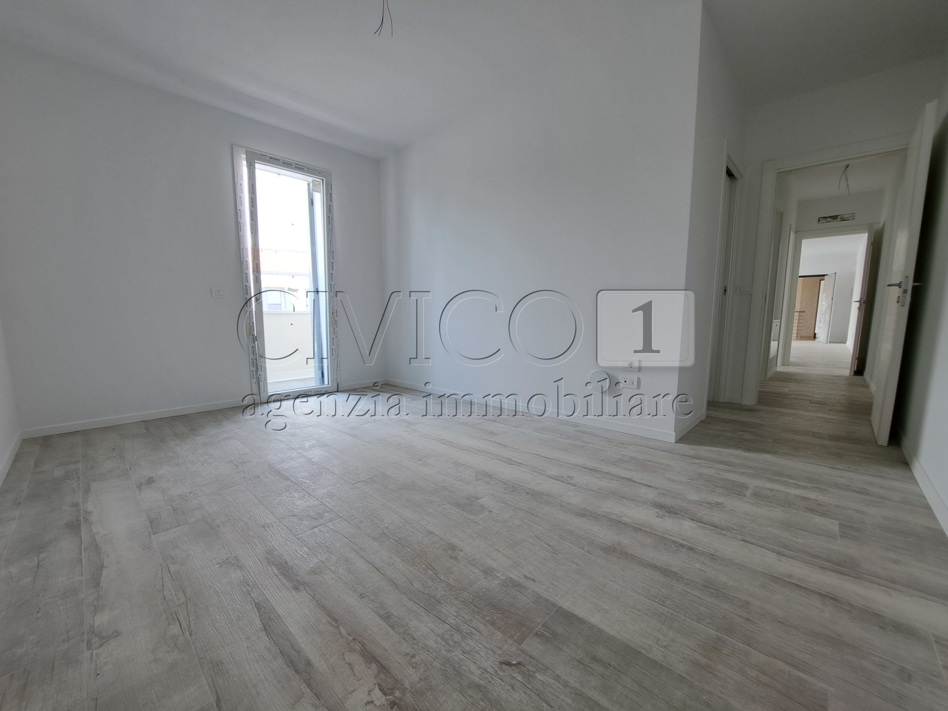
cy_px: 356
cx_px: 474
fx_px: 356
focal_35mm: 13
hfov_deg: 106.2
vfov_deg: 89.9
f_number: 2.2
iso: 50
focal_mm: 1.74
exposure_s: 1/50
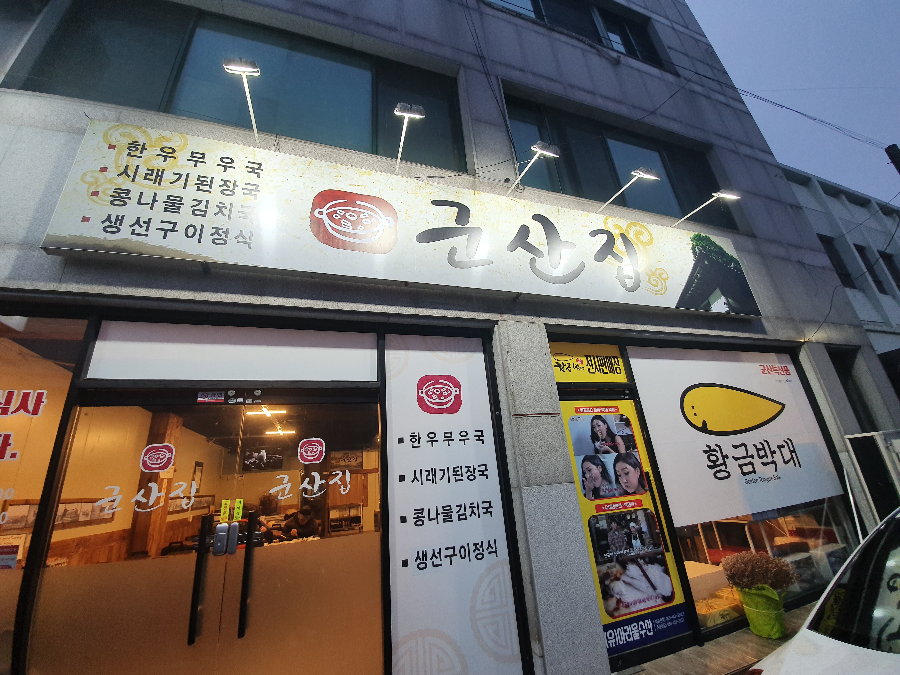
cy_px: 338
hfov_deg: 106.2
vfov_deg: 89.9
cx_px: 450
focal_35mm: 13
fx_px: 338
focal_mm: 1.8
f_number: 2.2
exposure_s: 1/60
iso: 80
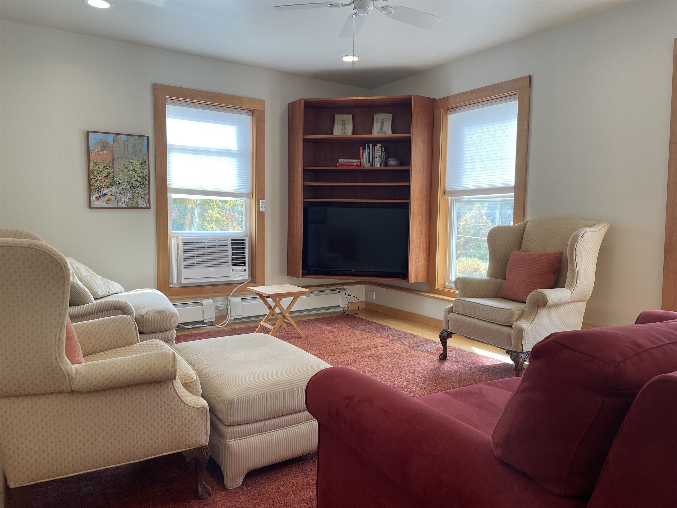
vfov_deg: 53.1
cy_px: 254
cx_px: 338
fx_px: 508
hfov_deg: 67.3
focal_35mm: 26
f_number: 1.6
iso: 32
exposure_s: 1/128
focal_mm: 4.2
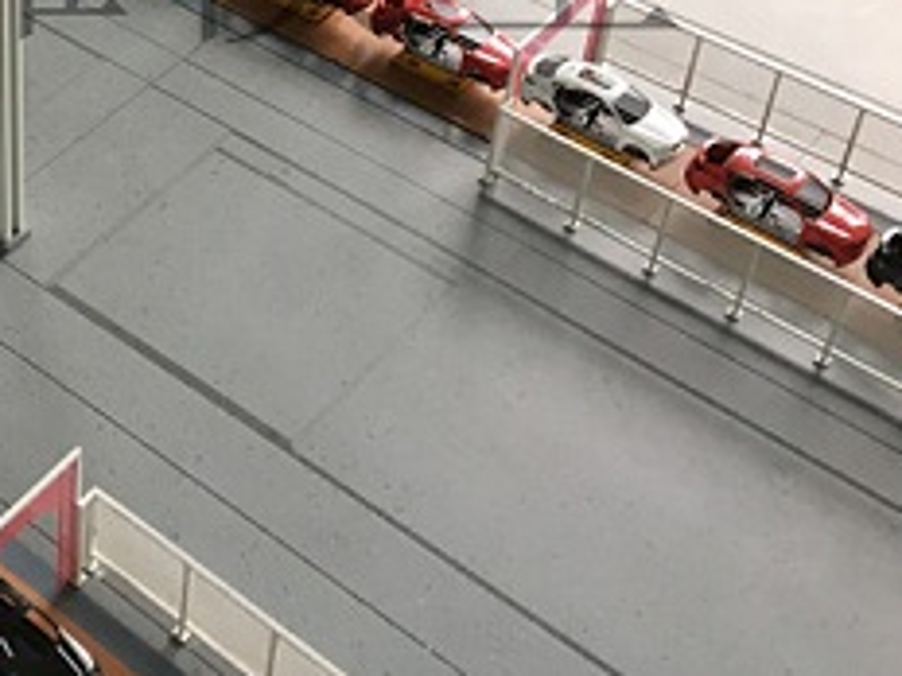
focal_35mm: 70
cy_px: -47
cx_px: -132
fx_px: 1824
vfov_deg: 20.2
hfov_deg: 25.4
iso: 80
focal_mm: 4.15
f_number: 2.2
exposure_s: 1/33
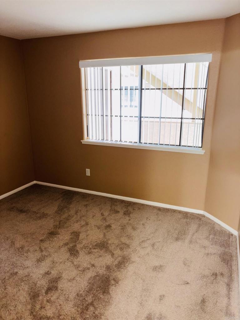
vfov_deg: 67.3
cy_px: 160
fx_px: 240
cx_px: 120
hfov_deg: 53.1
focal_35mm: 26
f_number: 1.6
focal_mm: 5.96
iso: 80
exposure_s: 1/9
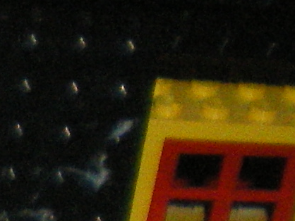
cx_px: -784
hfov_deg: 6.1
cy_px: 417
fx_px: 2396
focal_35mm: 281
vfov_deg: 5.2
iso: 400
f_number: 3.1
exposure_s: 1/50
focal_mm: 6.3
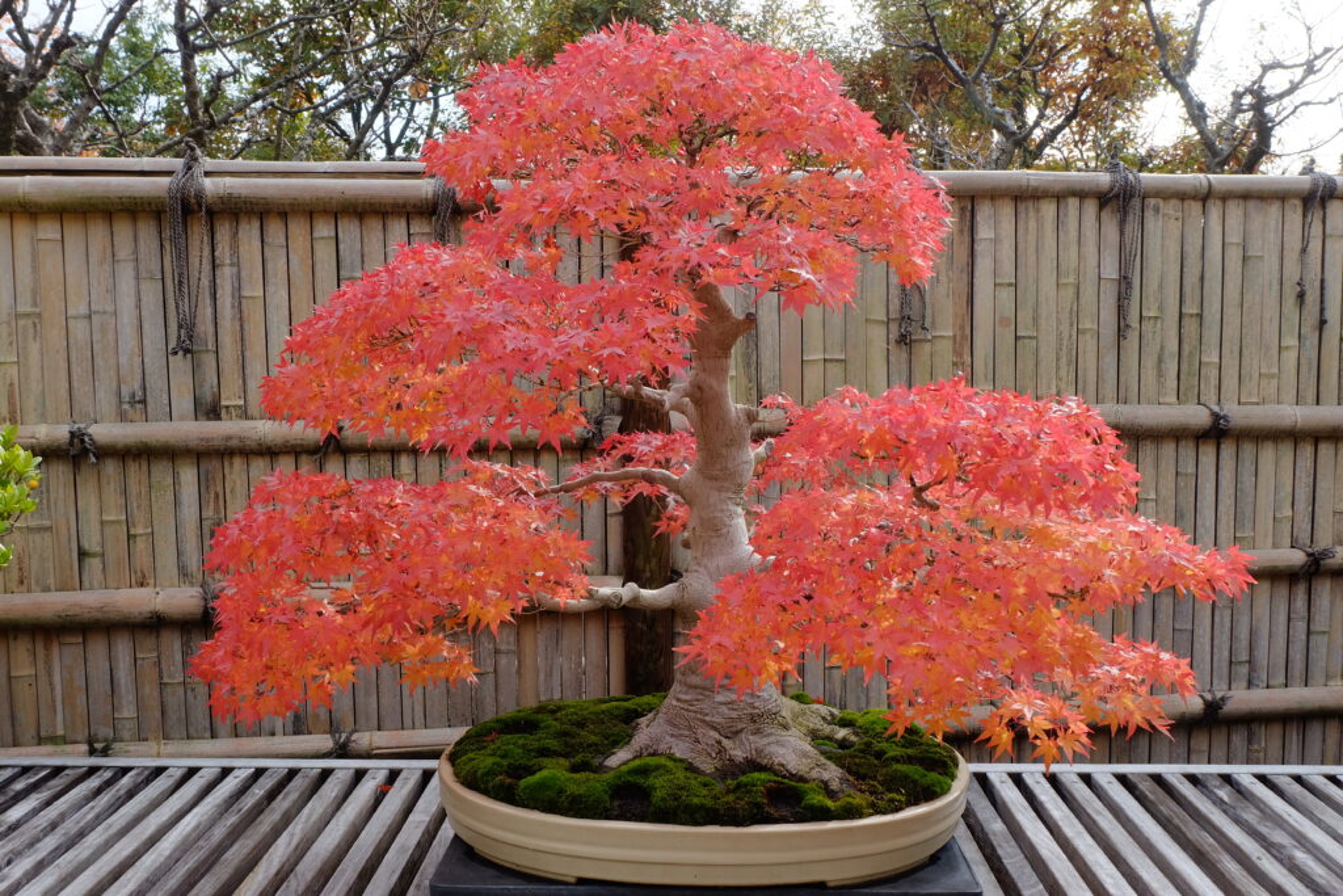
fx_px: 1231
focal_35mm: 33
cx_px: 672
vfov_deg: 40.0
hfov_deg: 57.2
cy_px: 448
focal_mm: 22.2
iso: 400
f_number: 11
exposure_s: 1/85
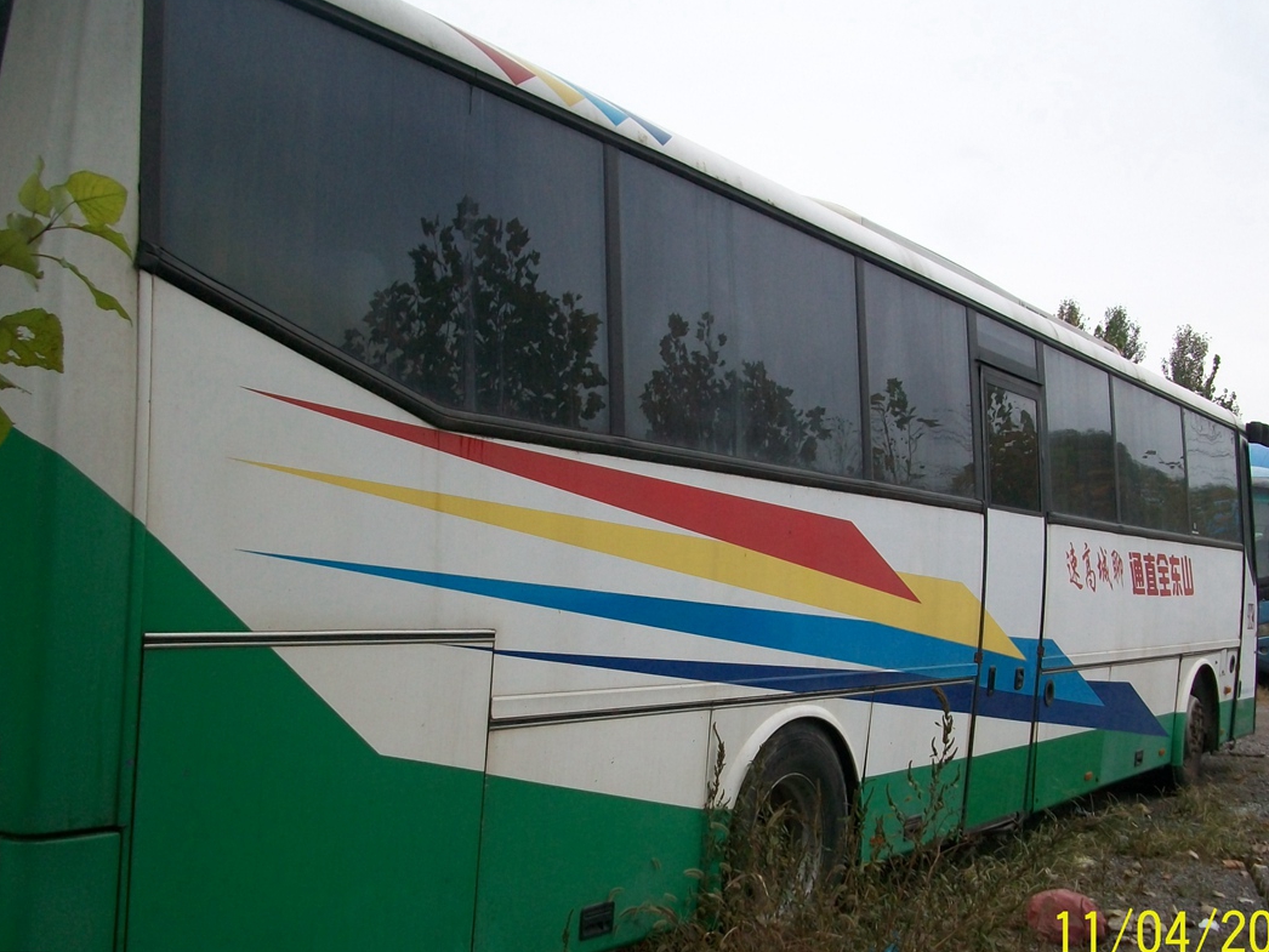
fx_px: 1430
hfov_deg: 47.8
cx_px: 677
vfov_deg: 36.8
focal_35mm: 39
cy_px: 511
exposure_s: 1/200
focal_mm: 5.7
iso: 80
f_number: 2.8
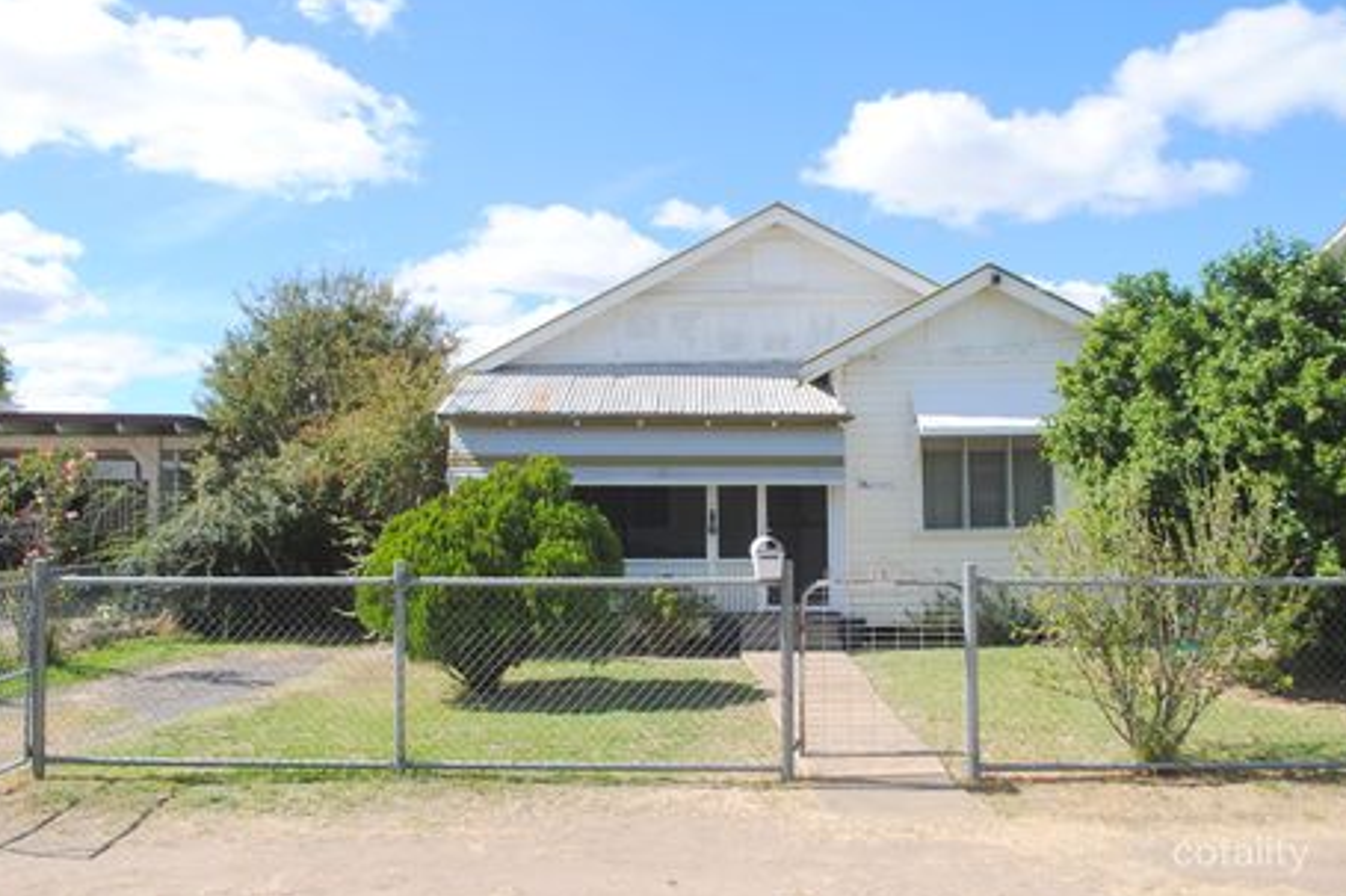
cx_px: 663
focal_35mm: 31
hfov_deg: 60.3
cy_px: 451
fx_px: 1159
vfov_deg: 42.3
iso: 100
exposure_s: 1/250
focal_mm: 20
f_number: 8
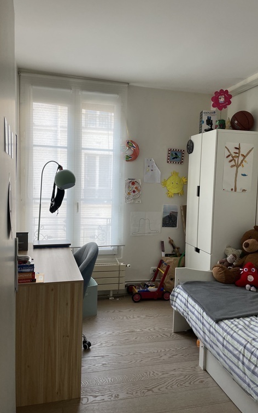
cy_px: 205
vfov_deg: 66.5
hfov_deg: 44.5
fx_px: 315
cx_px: 127
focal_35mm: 28
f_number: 1.6
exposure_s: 1/121
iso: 100
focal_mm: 4.2
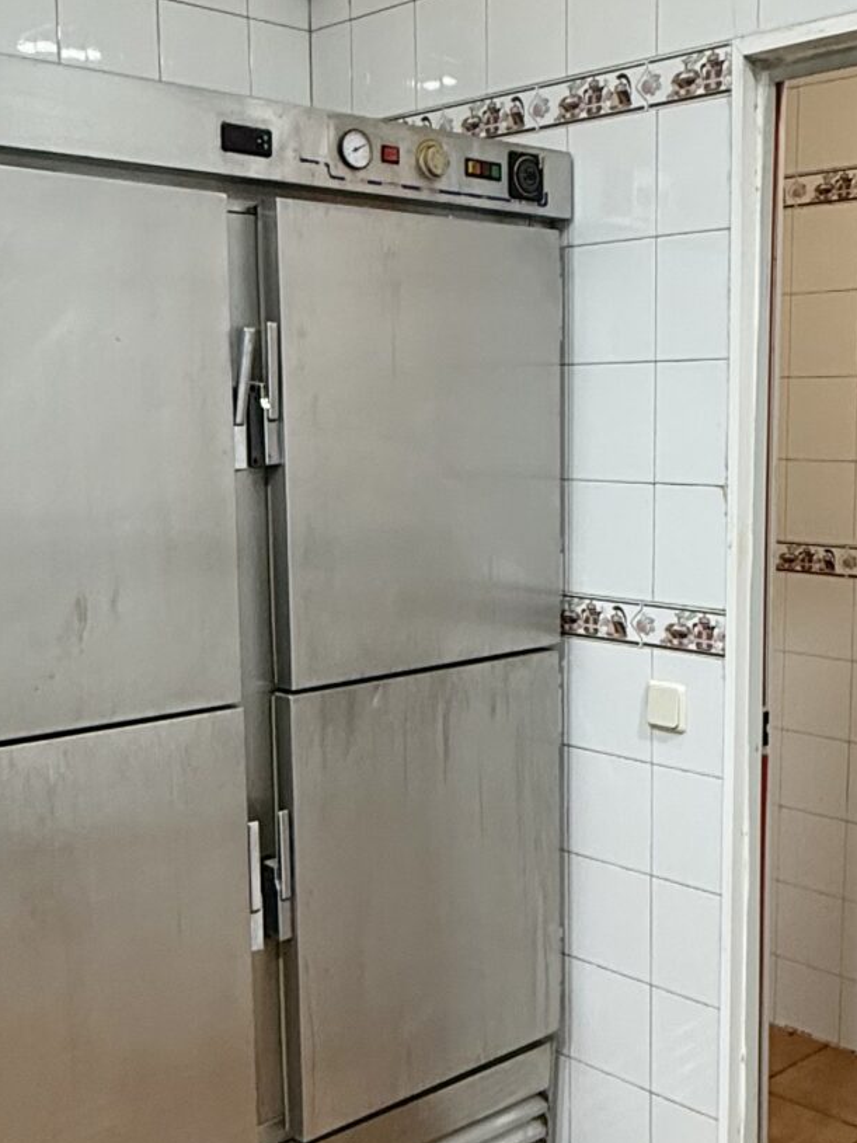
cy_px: 623
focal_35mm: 44
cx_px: 569
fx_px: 1453
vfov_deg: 42.9
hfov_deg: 32.6
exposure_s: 1/50
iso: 200
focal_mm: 2.22
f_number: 2.2
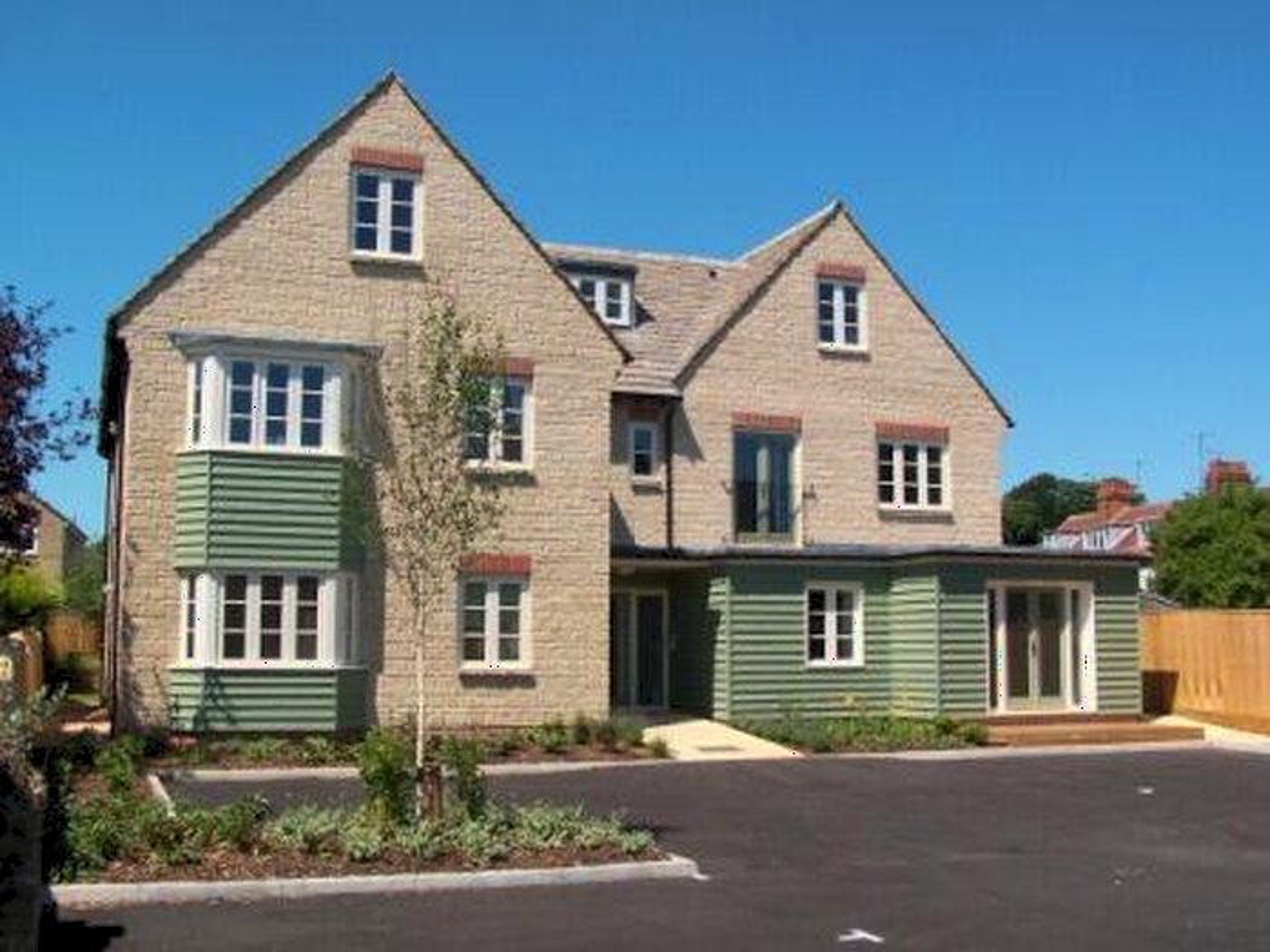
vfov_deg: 36.0
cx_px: 635
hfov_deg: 46.8
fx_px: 1468
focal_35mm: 40
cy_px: 476
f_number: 5.6
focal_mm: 6.7
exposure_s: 1/350
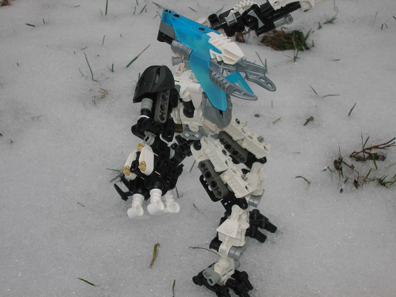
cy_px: 148
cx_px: 198
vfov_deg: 22.2
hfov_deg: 29.4
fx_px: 754
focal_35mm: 66
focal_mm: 11
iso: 50
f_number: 3.8
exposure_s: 1/30
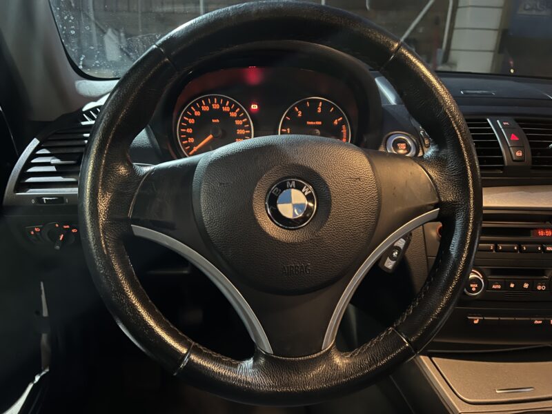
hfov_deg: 67.3
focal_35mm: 26
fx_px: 415
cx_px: 276
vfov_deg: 53.1
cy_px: 207
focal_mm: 5.7
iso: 800
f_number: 1.5
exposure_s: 1/20
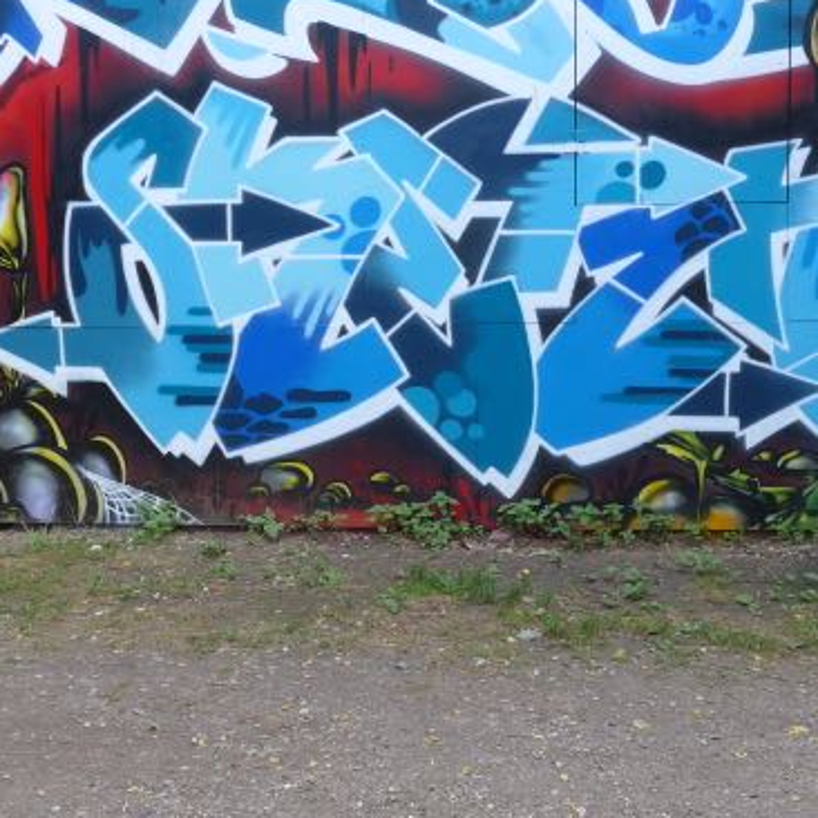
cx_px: 483
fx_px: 936
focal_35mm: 35
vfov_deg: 47.2
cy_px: 415
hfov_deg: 47.0
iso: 80
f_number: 2.8
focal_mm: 6
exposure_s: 1/160
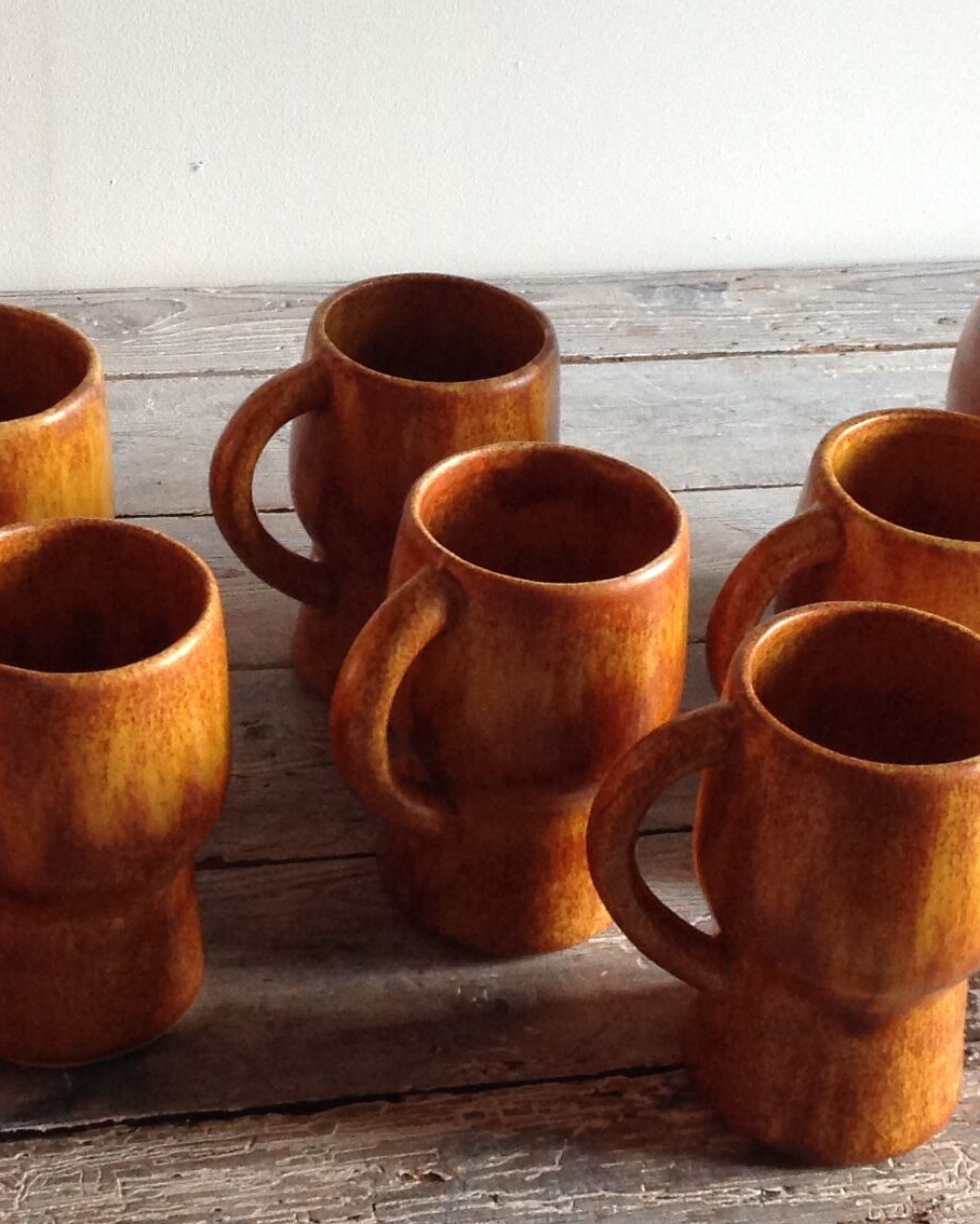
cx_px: 480
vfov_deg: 24.3
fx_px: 2828
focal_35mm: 78
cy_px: 400
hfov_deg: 19.7
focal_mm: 4.28
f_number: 2.4
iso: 125
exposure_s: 1/15
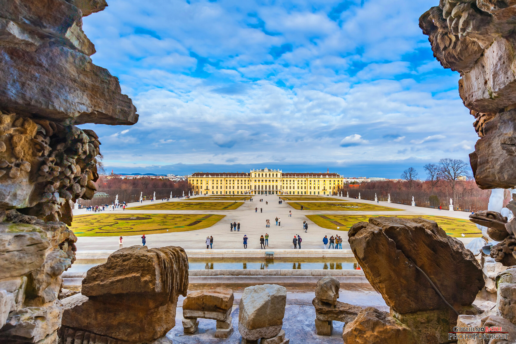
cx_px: 258
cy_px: 172
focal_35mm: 24
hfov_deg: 73.8
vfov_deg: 53.1
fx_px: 344
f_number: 11
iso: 200
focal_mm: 24
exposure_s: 1/640
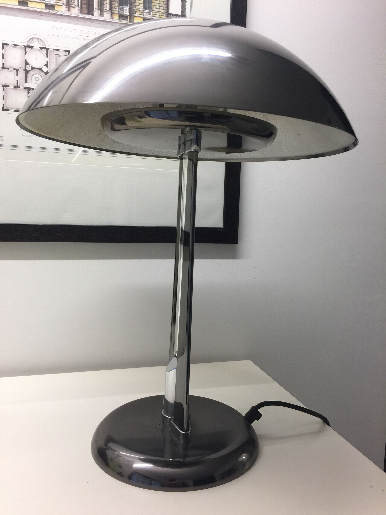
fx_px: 431
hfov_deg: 48.2
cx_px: 193
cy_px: 258
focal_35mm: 29
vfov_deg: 61.7
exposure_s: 1/33
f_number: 2.2
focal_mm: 4.15
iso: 50
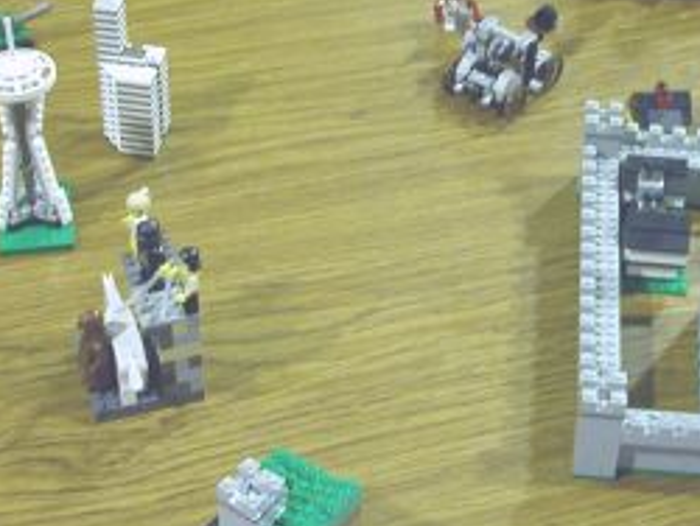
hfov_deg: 22.6
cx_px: 512
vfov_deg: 17.2
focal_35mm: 86
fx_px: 1741
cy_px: 231
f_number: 2.9
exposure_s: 1/5.2
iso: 100
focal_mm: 6.6
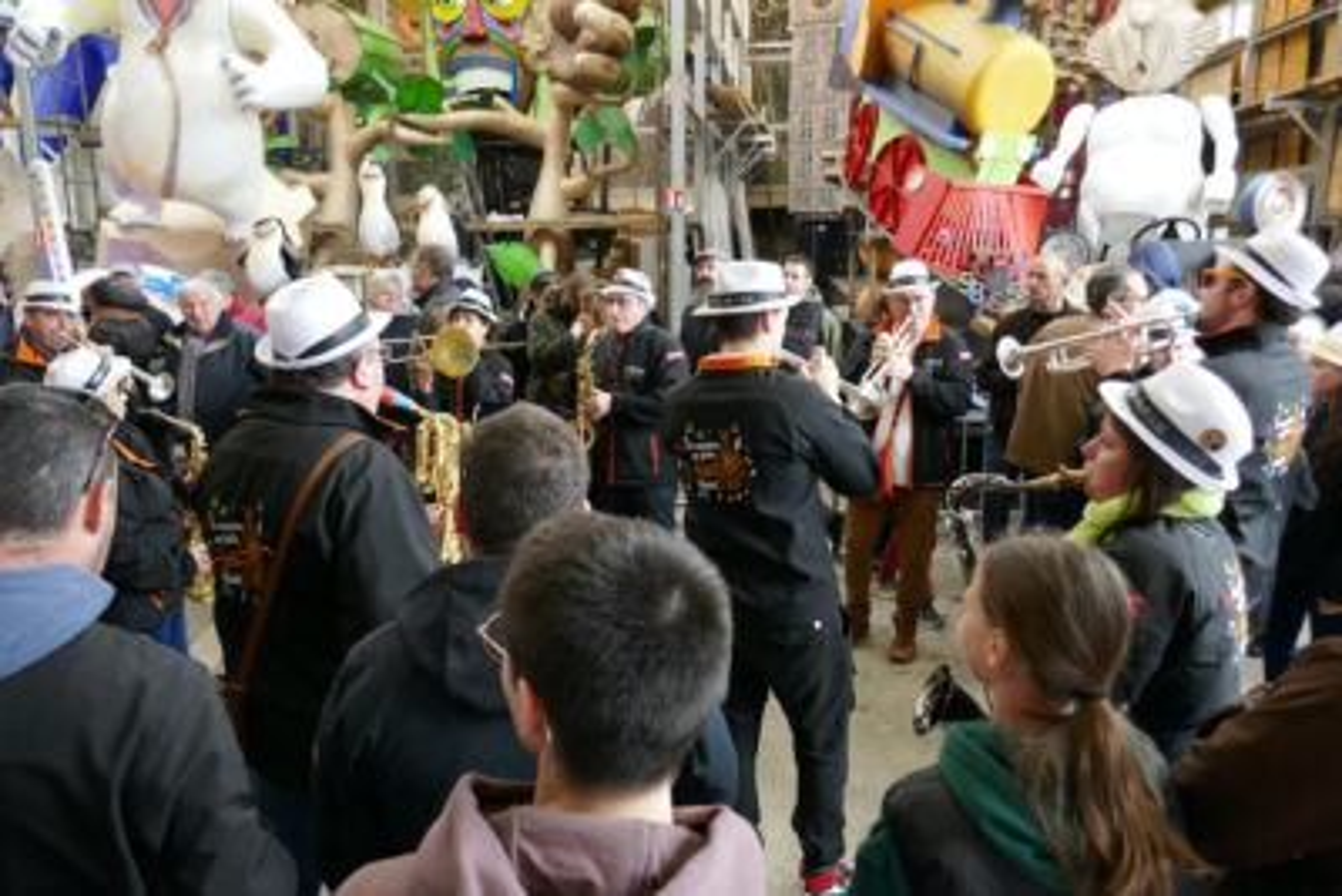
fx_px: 932
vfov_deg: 51.3
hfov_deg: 71.5
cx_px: 671
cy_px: 448
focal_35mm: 25
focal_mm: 9.1
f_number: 2.8
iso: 640
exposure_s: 1/60
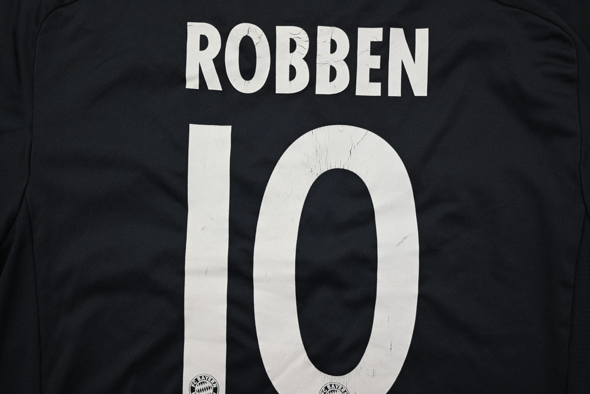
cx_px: 295
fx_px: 590
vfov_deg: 36.9
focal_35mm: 36
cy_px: 197
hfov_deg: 53.1
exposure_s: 1/100
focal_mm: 36
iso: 200
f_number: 5
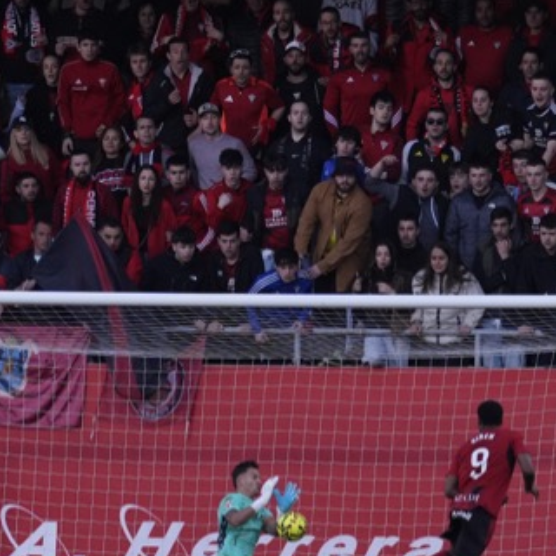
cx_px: 400
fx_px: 14992
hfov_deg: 2.1
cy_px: 456
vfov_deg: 2.1
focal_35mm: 825
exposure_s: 1/3200
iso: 3200
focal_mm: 388
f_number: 6.3
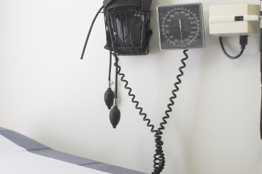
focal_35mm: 89
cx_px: 106
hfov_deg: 22.8
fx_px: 647
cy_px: 71
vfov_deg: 15.3
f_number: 11
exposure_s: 1/6
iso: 100
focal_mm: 28
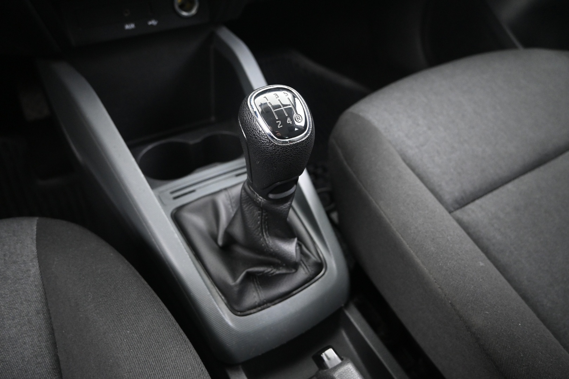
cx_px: 284
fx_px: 379
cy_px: 190
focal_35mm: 24
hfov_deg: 73.7
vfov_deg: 53.1
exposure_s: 1/6
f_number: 3.5
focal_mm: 16
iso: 2500
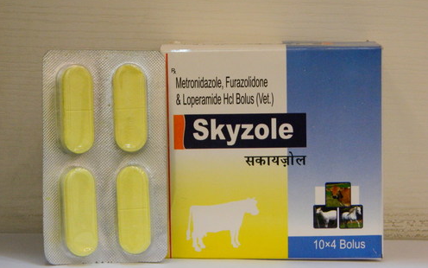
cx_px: 214
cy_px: 143
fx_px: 1283
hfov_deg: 18.9
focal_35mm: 110
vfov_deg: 11.9
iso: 400
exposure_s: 1/20
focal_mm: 18.6
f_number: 4.5
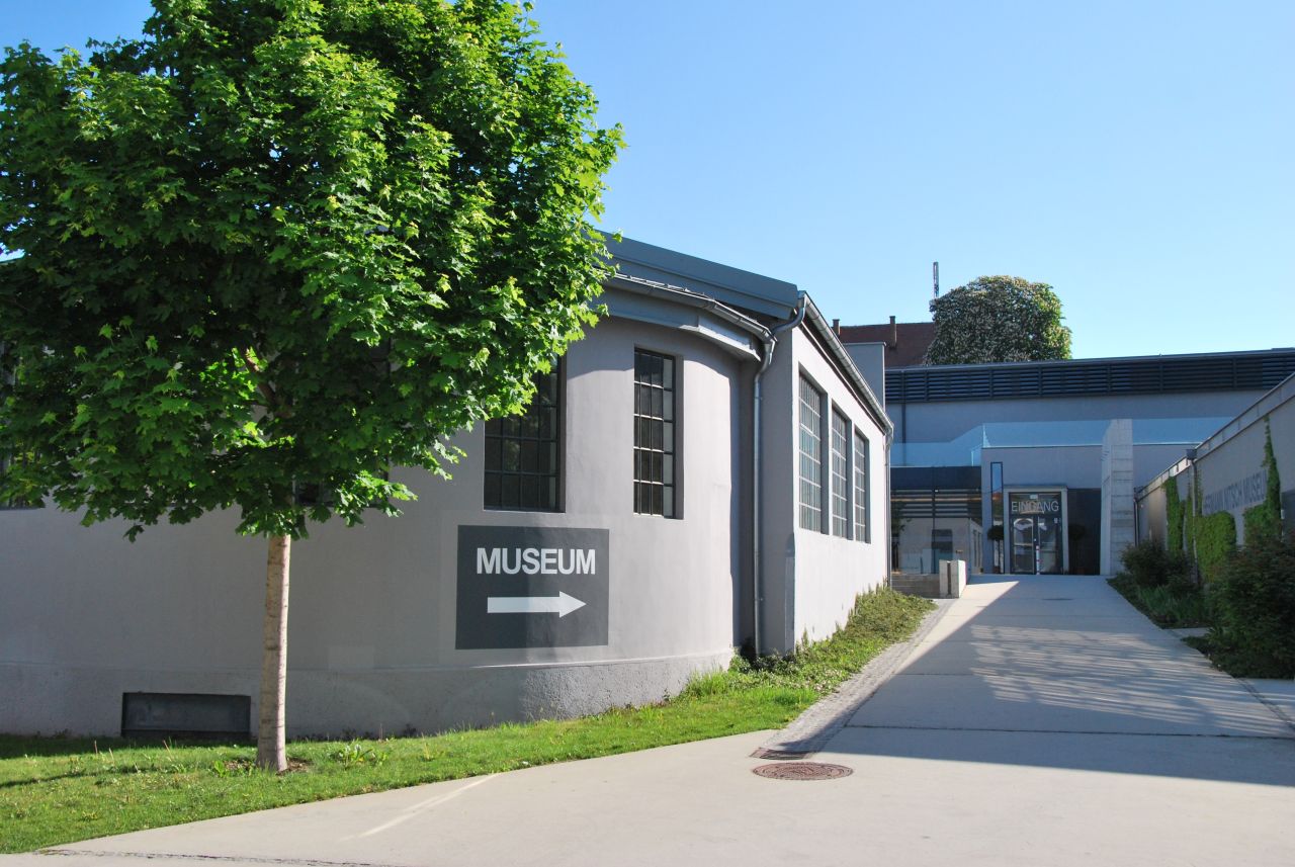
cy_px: 434
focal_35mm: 39
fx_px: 1405
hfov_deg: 49.5
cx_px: 648
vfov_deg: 34.3
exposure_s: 1/1600
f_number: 5.6
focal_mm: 26
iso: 400
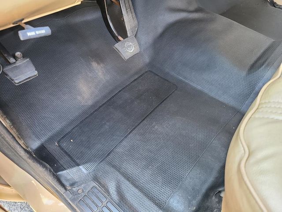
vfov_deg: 53.1
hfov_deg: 67.3
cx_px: 141
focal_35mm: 26
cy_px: 106
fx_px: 212
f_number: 1.8
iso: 250
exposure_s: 1/40
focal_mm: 5.4
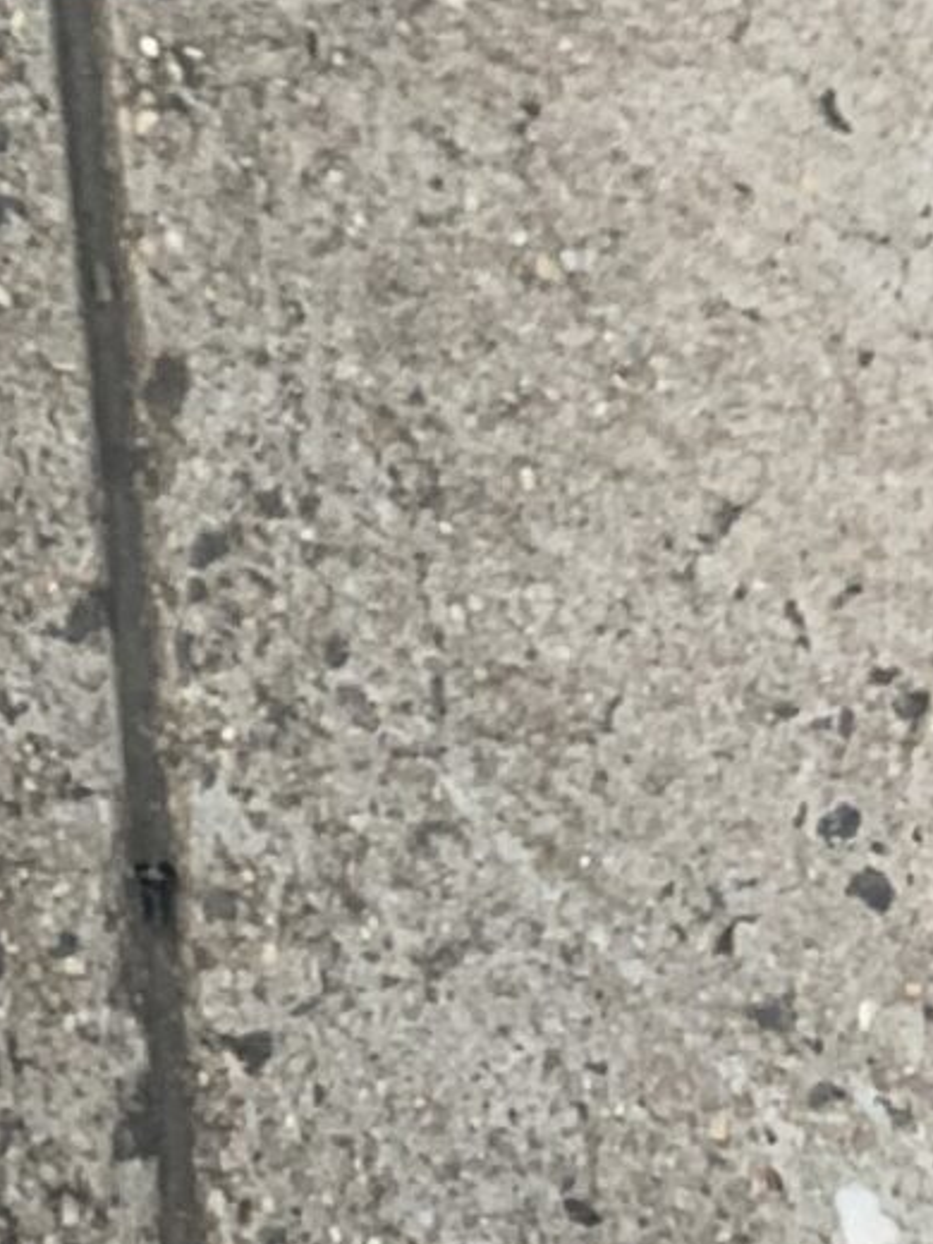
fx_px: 4600
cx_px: -981
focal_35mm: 128
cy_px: -1323
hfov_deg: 10.6
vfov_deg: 13.1
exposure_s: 1/80
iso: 100
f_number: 1.8
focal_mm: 4.25
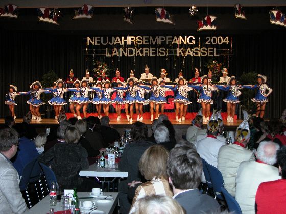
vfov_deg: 27.0
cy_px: 107
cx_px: 143
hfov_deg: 35.5
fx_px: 446
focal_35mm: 54
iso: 200
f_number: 3.1
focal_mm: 13.7
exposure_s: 1/60
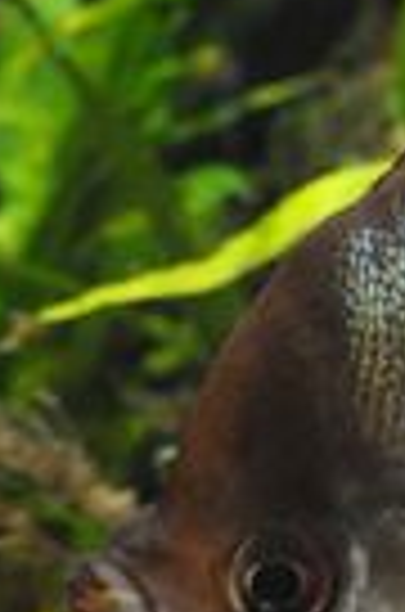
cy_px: 252
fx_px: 2968
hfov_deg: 7.5
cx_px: 842
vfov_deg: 11.8
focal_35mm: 175
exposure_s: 1/25
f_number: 3.8
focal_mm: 22
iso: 1600
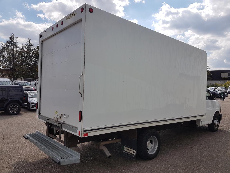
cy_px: 86
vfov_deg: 53.1
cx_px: 115
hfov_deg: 67.3
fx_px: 173
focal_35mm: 26
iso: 40
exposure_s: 1/3584
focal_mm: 4.2
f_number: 1.7
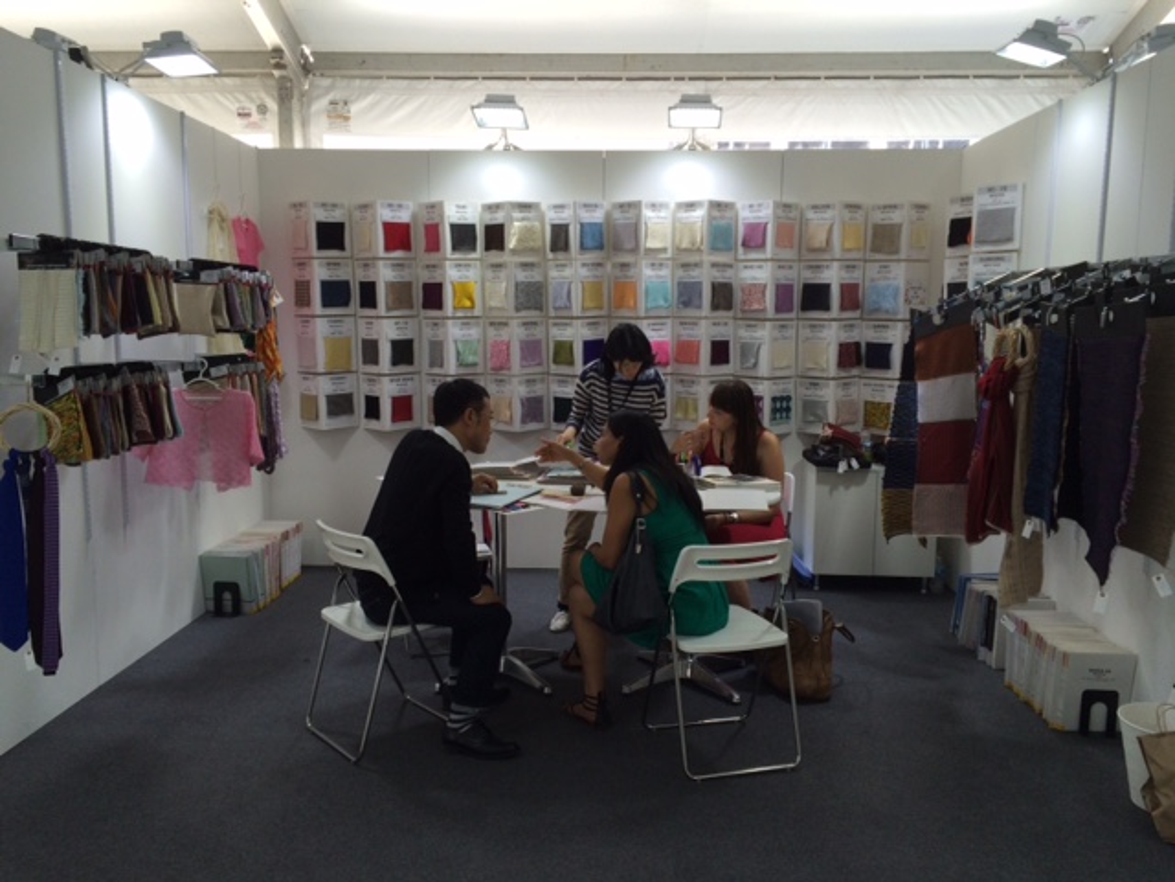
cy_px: 441
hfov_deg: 61.7
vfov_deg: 48.2
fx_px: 984
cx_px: 588
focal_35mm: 29
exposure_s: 1/120
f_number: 2.2
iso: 40
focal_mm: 4.15
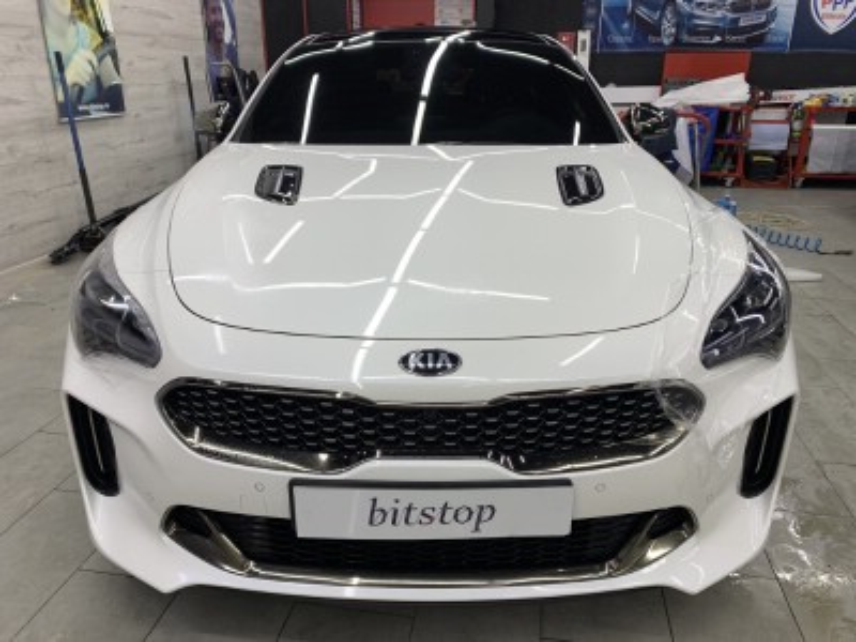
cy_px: 321
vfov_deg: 53.1
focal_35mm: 26
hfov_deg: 67.3
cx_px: 428
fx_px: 643
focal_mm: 4.25
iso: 25
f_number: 1.8
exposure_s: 1/100
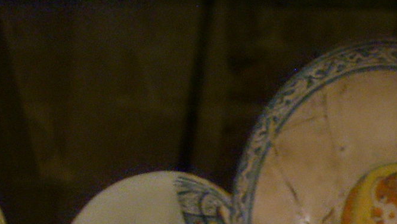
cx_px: 388
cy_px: 304
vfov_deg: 11.5
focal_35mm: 102
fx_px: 1074
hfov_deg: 20.3
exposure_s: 1/1.43
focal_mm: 6.6
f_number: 3.5
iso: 150
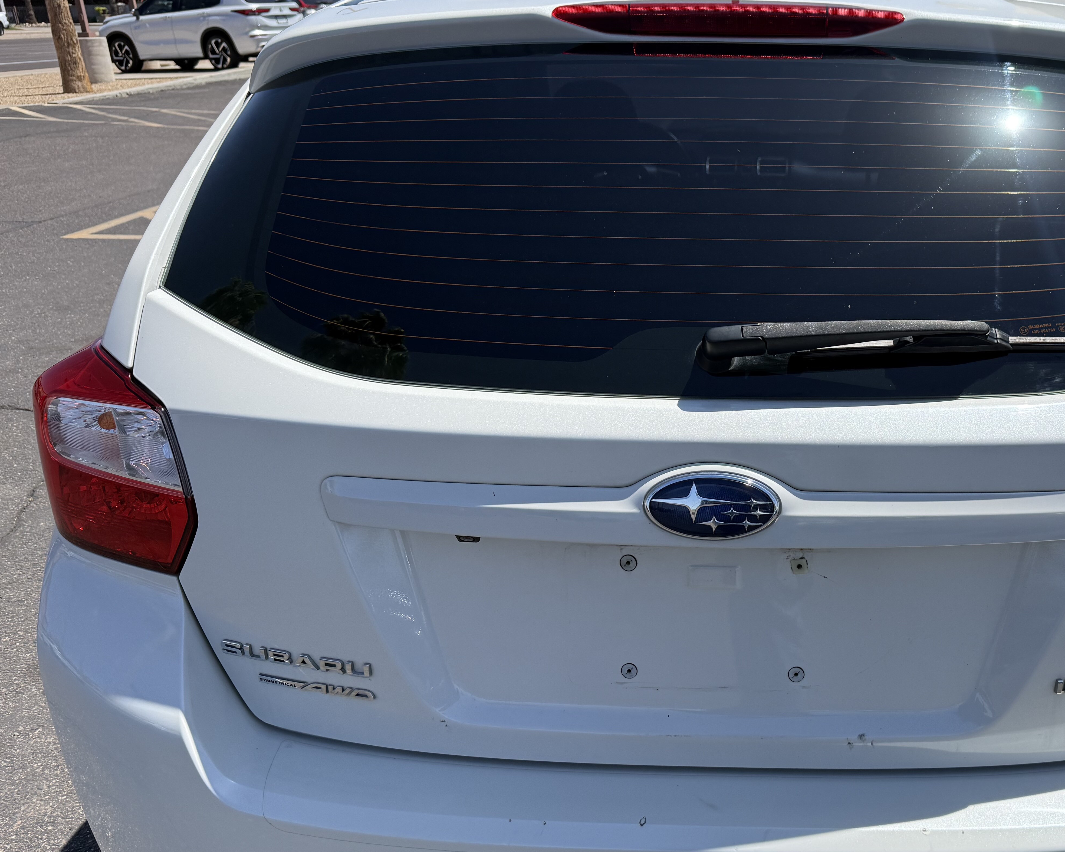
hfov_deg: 51.5
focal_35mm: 34
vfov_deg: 43.2
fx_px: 1072
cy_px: 491
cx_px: 736
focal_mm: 6.76
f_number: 1.78
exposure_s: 1/5319
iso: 100
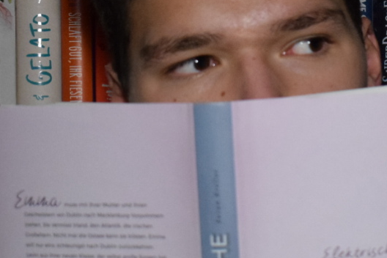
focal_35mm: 134
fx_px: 1435
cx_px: 358
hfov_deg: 15.2
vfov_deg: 10.3
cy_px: 123
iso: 3600
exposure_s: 1/60
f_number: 4.2
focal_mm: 29
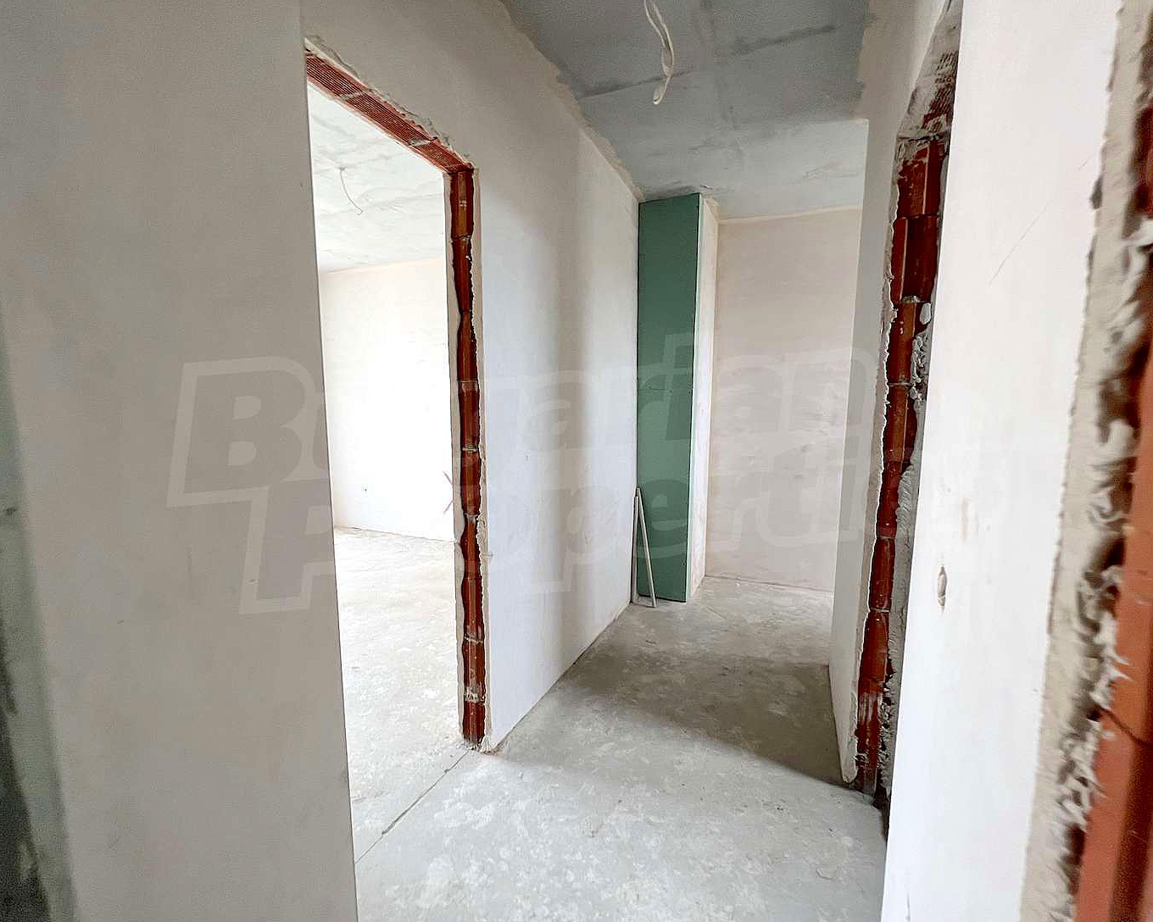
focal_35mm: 14
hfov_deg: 100.7
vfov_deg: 88.0
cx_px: 590
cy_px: 472
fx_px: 478
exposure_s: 1/99
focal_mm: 1.57
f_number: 1.8
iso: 64
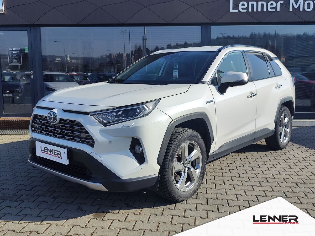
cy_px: 118
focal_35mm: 23
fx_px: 209
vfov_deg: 58.9
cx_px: 158
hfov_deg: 73.9
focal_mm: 7.01
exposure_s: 1/1320
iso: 50
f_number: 1.69
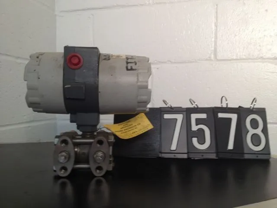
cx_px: 138
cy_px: 104
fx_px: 280
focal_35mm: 35
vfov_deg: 40.7
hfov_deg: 52.6
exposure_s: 1/24
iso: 64
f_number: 2.4
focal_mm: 4.28
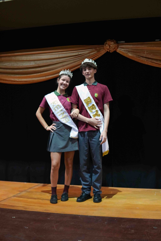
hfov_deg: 29.9
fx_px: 302
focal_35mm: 45
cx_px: 80
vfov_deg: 43.6
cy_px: 120
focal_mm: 30
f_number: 2.2
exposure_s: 1/160
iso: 1600
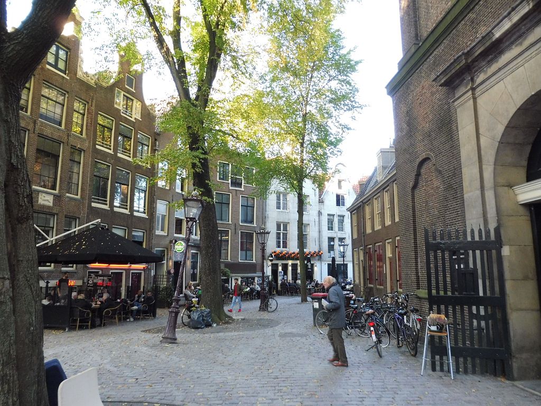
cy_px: 203
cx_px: 270
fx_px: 375
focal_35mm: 24
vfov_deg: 56.8
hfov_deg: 71.6
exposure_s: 1/60
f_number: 3.3
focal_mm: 4.3
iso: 250
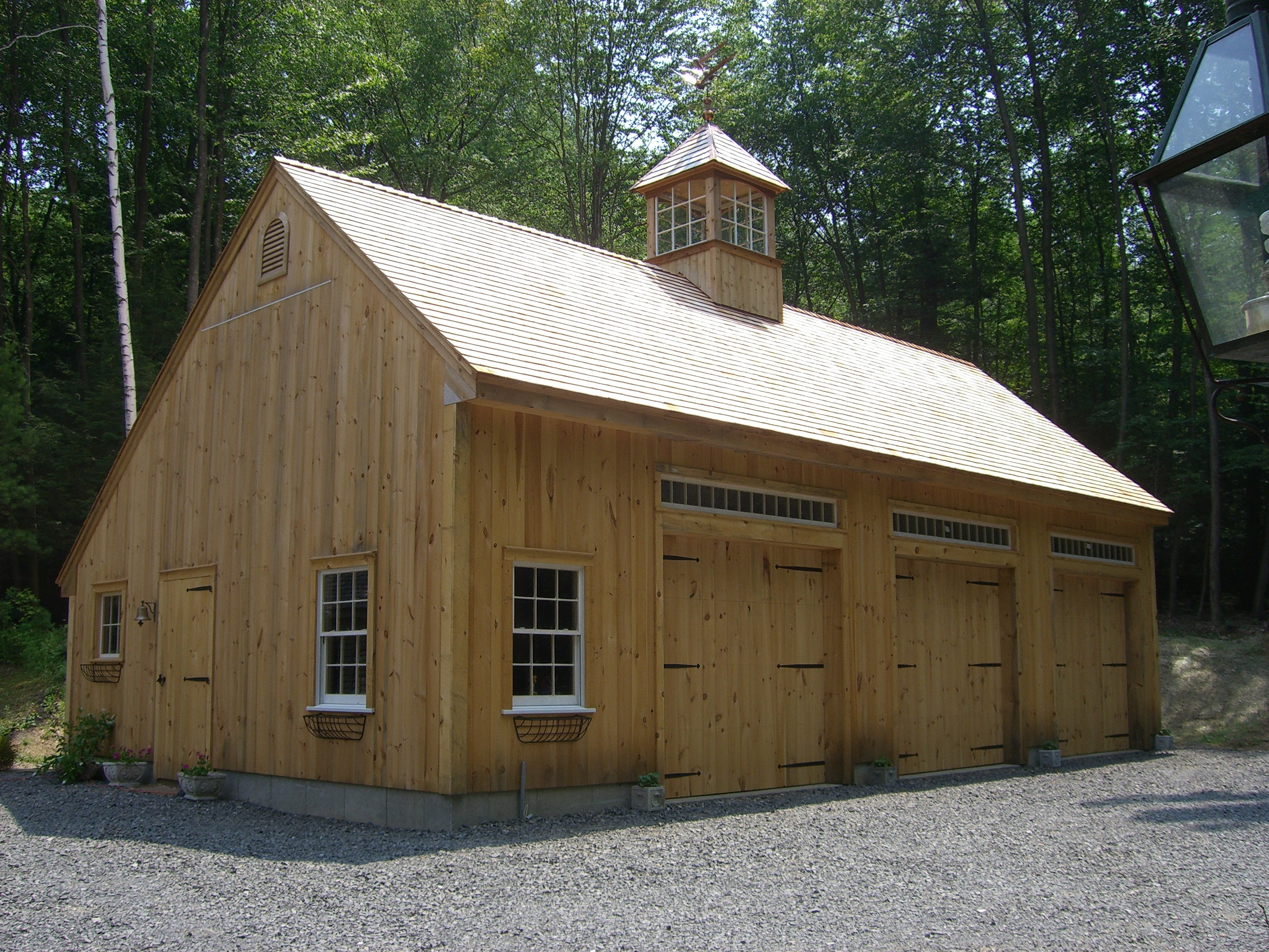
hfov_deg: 49.0
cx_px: 634
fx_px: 1393
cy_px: 476
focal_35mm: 38
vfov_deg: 37.7
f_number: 4.3
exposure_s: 1/320
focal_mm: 6.2
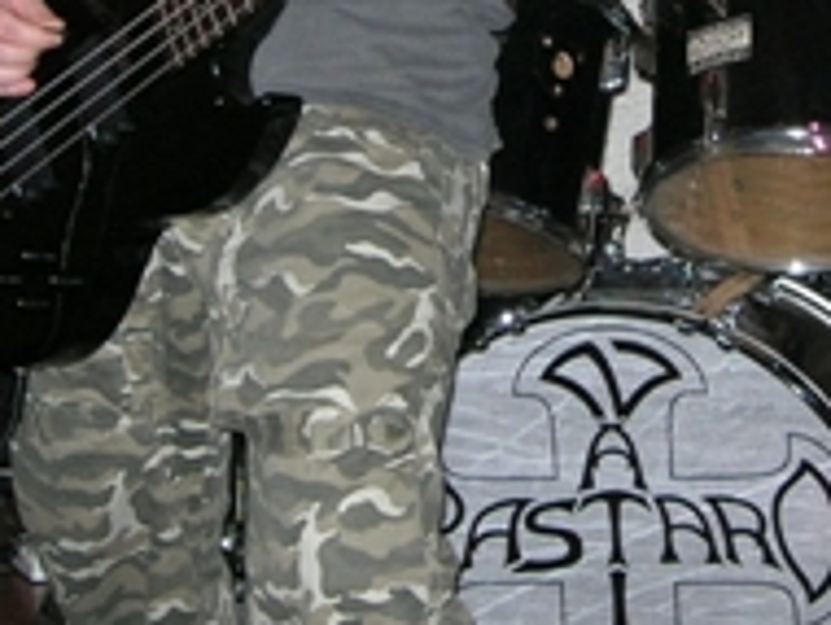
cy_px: -52
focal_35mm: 128
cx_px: 639
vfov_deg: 11.4
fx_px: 3077
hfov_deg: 15.3
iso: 94
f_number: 2.8
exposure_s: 1/60.1
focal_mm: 7.8
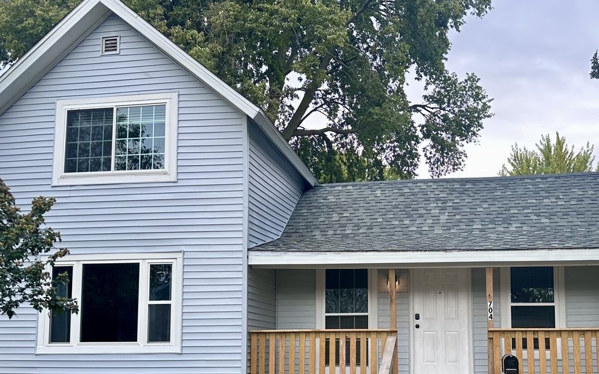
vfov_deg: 32.1
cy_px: 289
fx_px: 637
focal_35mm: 39
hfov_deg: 50.2
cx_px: 345
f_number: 1.78
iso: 80
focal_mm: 6.86
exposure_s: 1/704
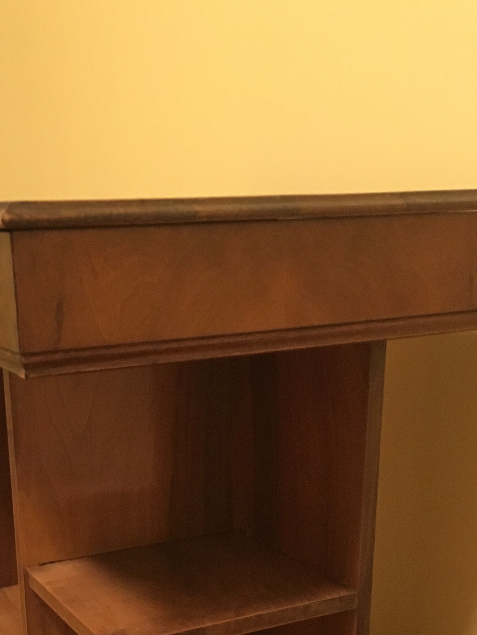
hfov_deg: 29.4
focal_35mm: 49
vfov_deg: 37.4
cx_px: 148
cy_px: 513
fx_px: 900
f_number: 2.2
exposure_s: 1/17
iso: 250
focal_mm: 4.15
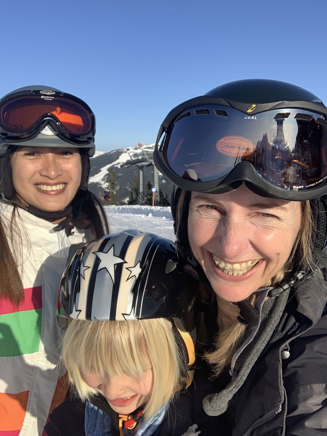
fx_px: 403
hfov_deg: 44.2
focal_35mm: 32
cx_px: 164
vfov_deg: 56.8
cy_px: 218
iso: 16
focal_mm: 2.87
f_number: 2.2
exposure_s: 1/1266
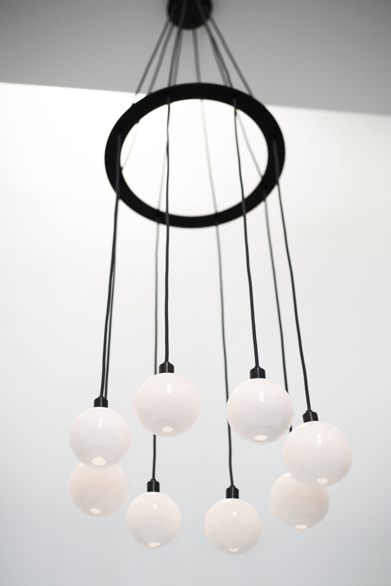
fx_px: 814
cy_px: 293
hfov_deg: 27.0
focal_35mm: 50
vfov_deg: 39.6
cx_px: 196
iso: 800
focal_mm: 50
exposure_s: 1/200
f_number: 2.8
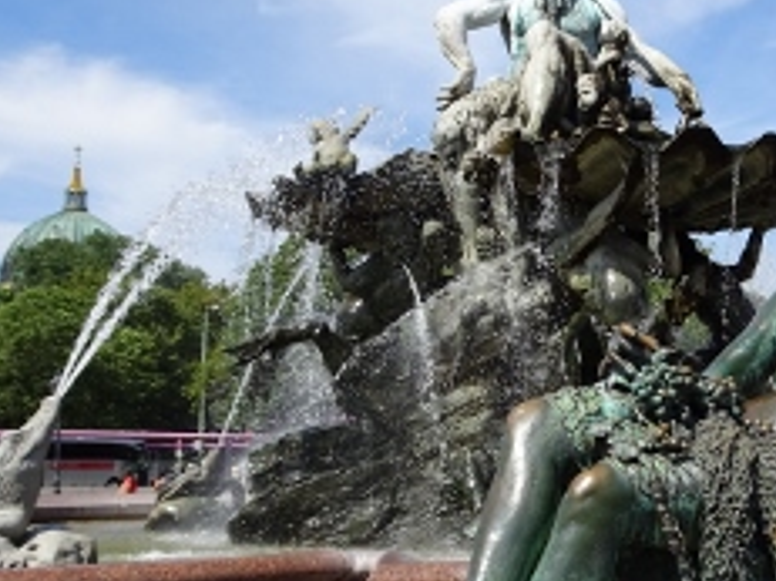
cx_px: 642
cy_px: 336
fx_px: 1165
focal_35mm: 52
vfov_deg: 28.0
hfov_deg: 35.4
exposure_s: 1/640
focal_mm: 5.09
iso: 80
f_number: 4
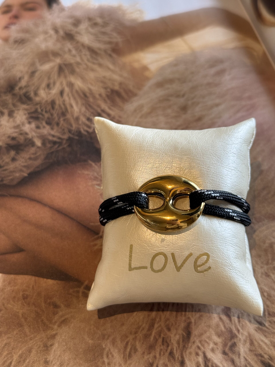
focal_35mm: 48
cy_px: 184
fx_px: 508
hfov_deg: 30.3
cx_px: 138
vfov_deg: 39.7
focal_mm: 6.76
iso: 100
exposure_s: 1/100
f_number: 1.78
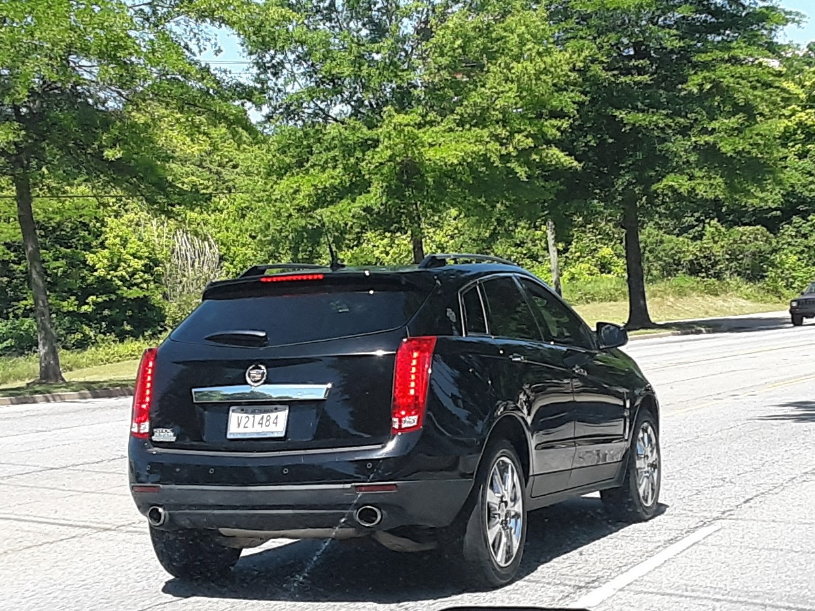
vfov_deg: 49.7
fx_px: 659
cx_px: 408
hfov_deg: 63.5
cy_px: 306
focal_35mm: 28
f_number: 1.9
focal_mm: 2.91
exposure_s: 1/605
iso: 40
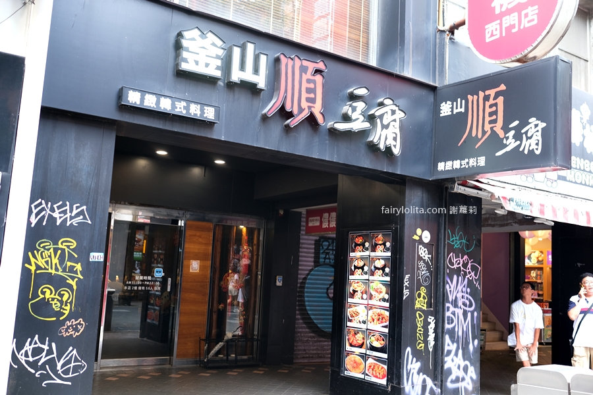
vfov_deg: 37.9
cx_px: 296
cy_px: 198
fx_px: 576
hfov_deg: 54.4
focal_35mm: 35
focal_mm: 23
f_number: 2.8
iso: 160
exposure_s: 1/52
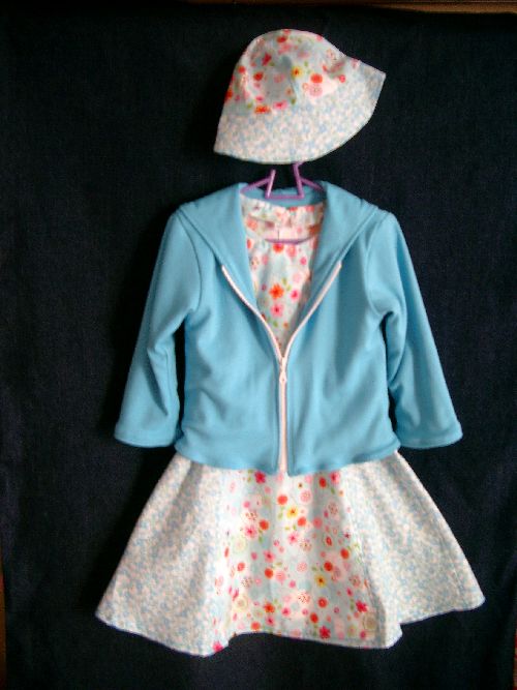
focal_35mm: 37
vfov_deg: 50.1
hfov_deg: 38.7
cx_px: 258
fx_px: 737
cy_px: 345
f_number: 2.6
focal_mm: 7.6
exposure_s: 1/10
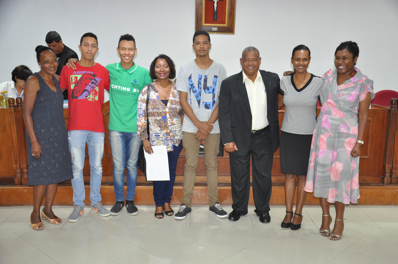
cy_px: 132
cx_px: 199
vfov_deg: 35.4
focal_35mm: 38
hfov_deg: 51.3
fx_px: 414
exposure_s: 1/60
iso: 1250
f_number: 4.5
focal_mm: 25
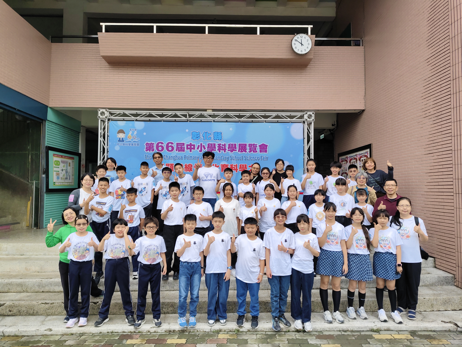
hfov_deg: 73.9
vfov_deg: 58.9
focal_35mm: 23
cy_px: 174
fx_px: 307
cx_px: 231
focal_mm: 5.56
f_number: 1.88
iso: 50
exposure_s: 1/517
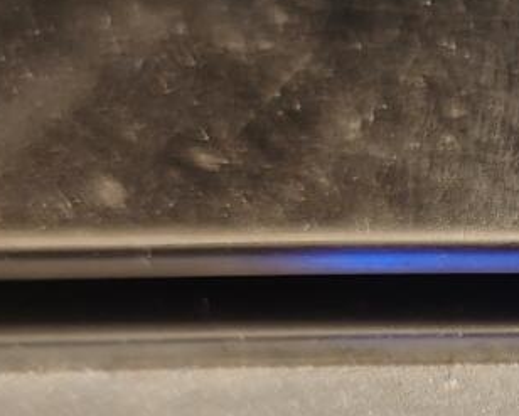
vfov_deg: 11.5
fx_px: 2014
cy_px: 507
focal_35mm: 131
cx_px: 927
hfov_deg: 13.3
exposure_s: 1/147
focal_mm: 6.06
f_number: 1.6
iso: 250
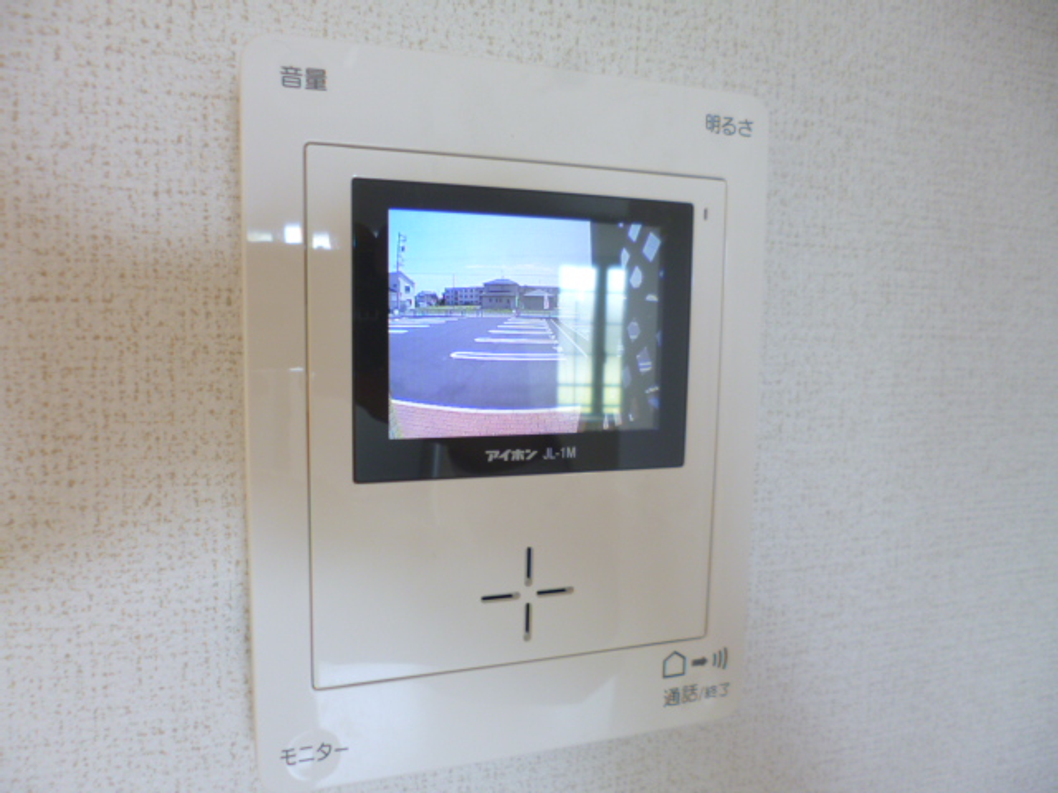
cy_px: 396
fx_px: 734
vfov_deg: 56.8
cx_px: 529
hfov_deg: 71.6
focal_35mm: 24
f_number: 2.5
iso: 100
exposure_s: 1/25
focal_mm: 4.3
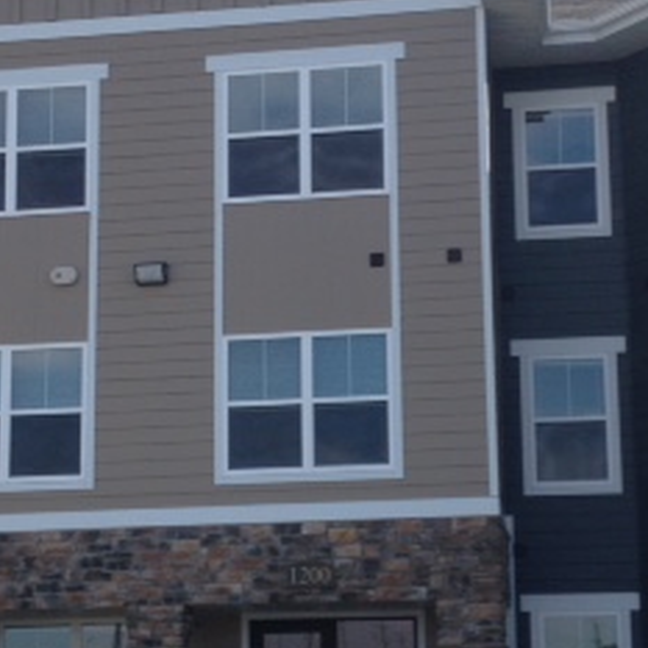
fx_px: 1800
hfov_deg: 20.4
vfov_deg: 20.4
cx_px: 323
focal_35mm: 85
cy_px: 398
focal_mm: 4.28
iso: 50
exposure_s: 1/920
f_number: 2.4
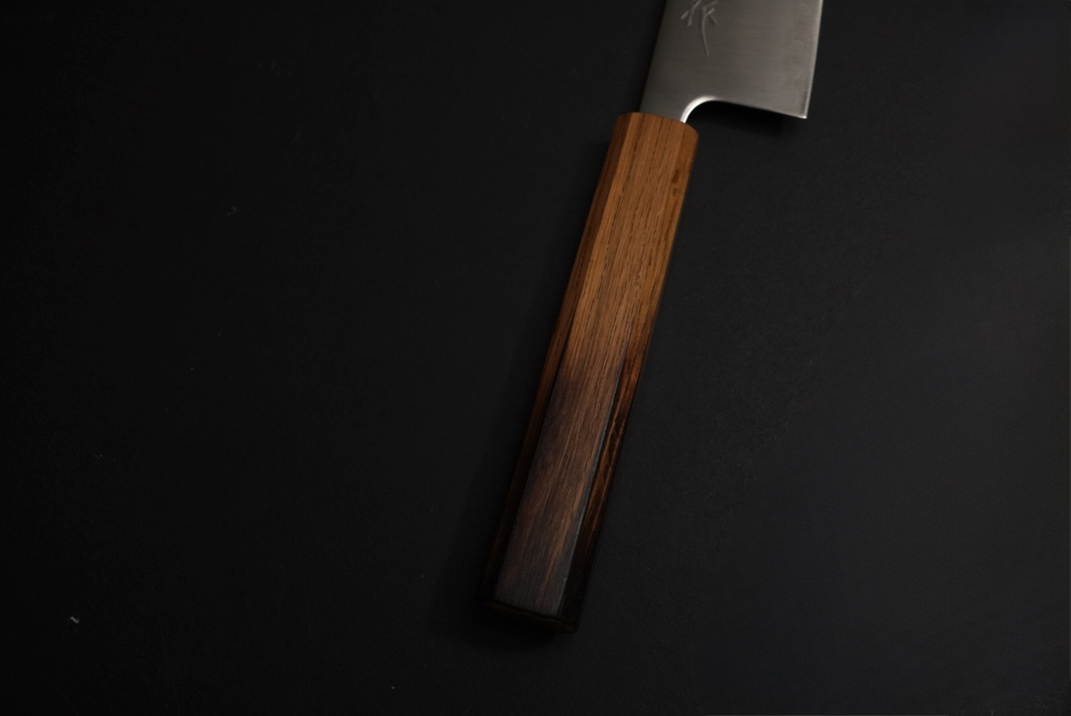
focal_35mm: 41
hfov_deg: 47.0
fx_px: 1232
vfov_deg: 32.4
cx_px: 536
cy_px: 358
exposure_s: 1/160
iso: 1000
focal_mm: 27.6
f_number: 5
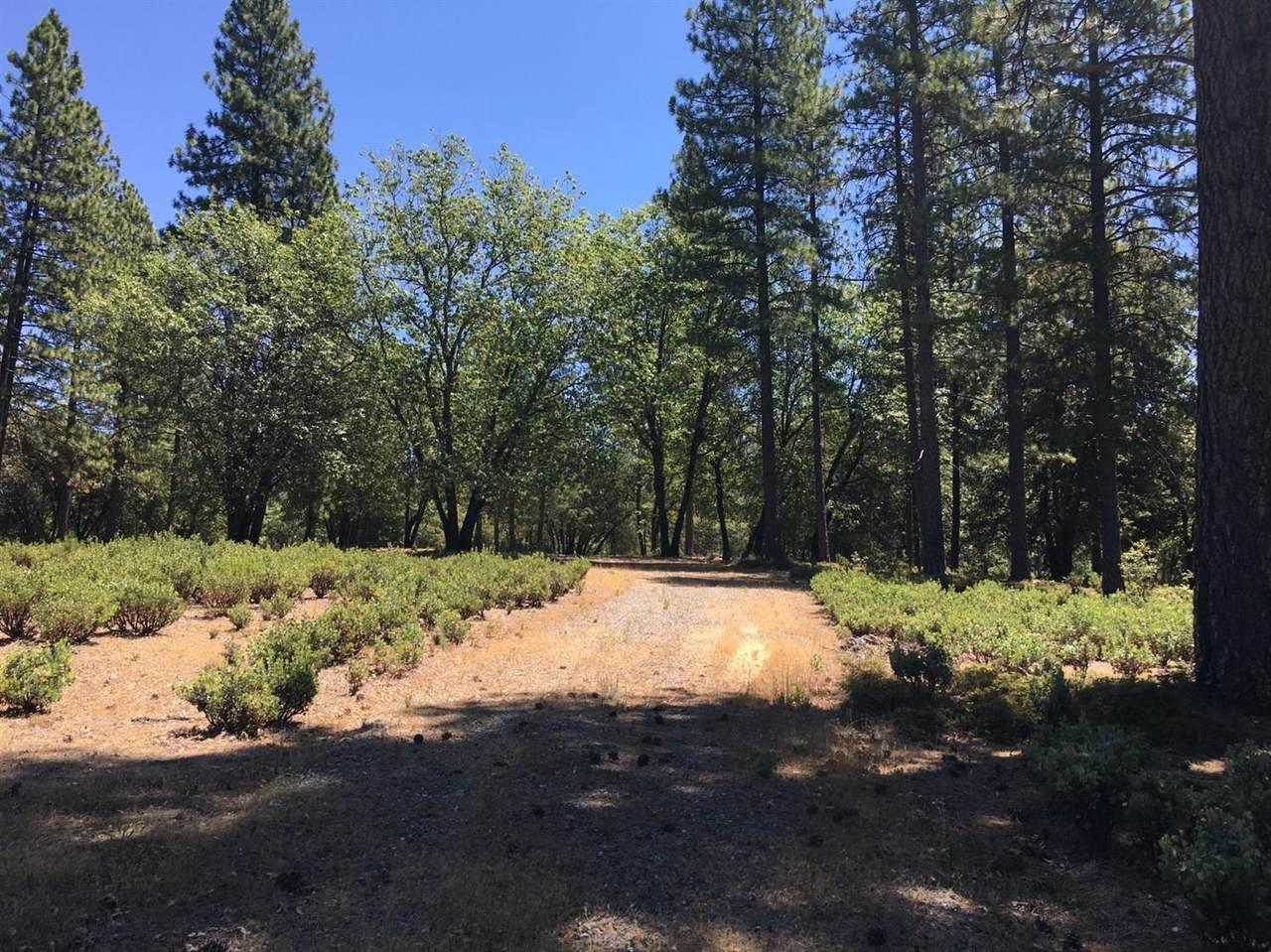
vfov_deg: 48.2
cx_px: 636
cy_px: 476
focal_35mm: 29
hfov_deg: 61.7
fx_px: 1064
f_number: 2.2
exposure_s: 1/712
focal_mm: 4.15
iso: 25
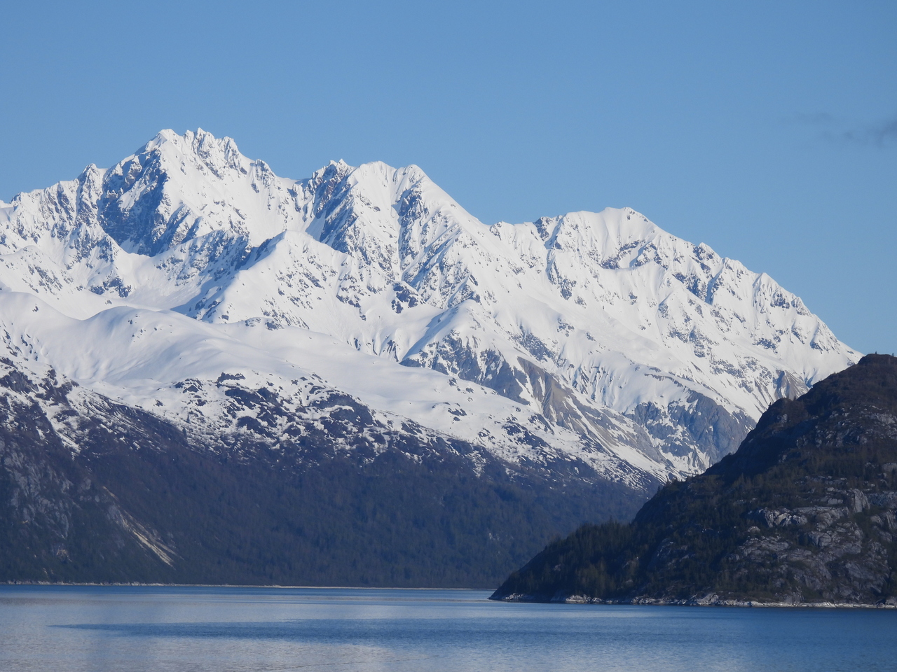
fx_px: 5701
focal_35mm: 220
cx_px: 448
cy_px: 336
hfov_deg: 9.0
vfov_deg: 6.8
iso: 100
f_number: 4.5
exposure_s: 1/1600
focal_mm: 39.3
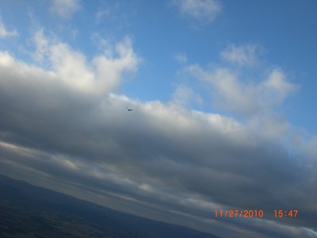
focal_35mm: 38
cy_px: 119
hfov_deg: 49.0
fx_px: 348
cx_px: 158
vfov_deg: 37.7
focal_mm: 6.3
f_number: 4.4
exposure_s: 1/250
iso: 50
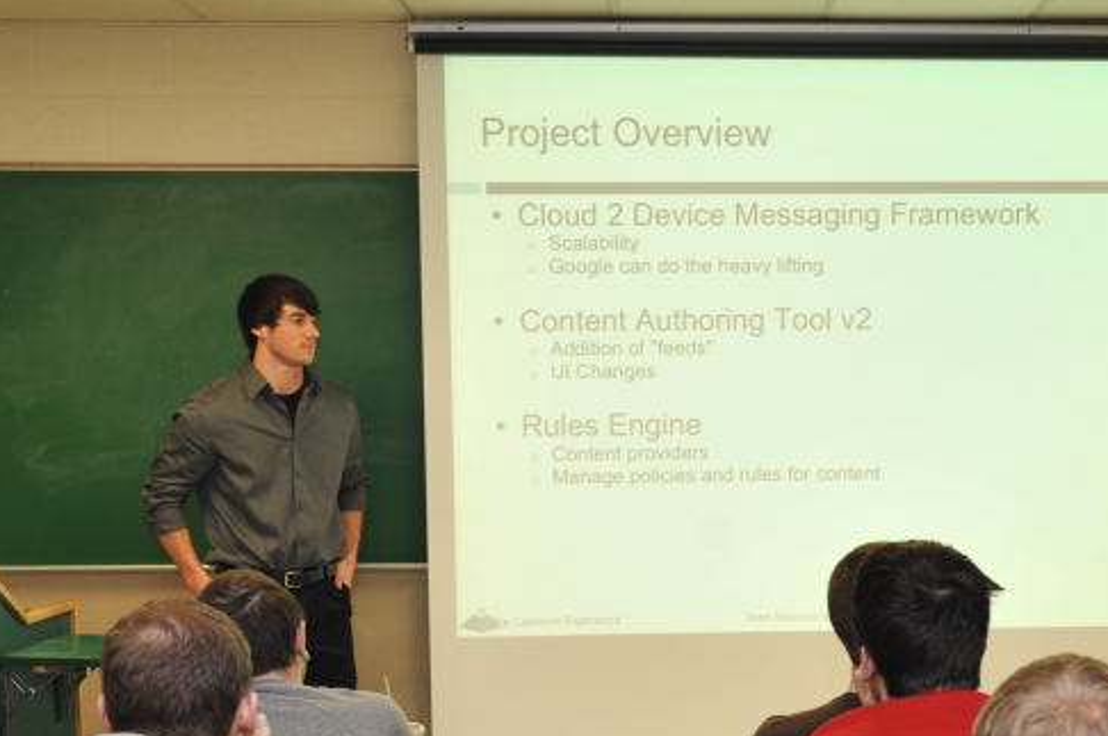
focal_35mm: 70
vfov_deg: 19.1
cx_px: 768
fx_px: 2152
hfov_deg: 28.6
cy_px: 665
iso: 450
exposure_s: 1/60
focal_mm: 34
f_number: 5
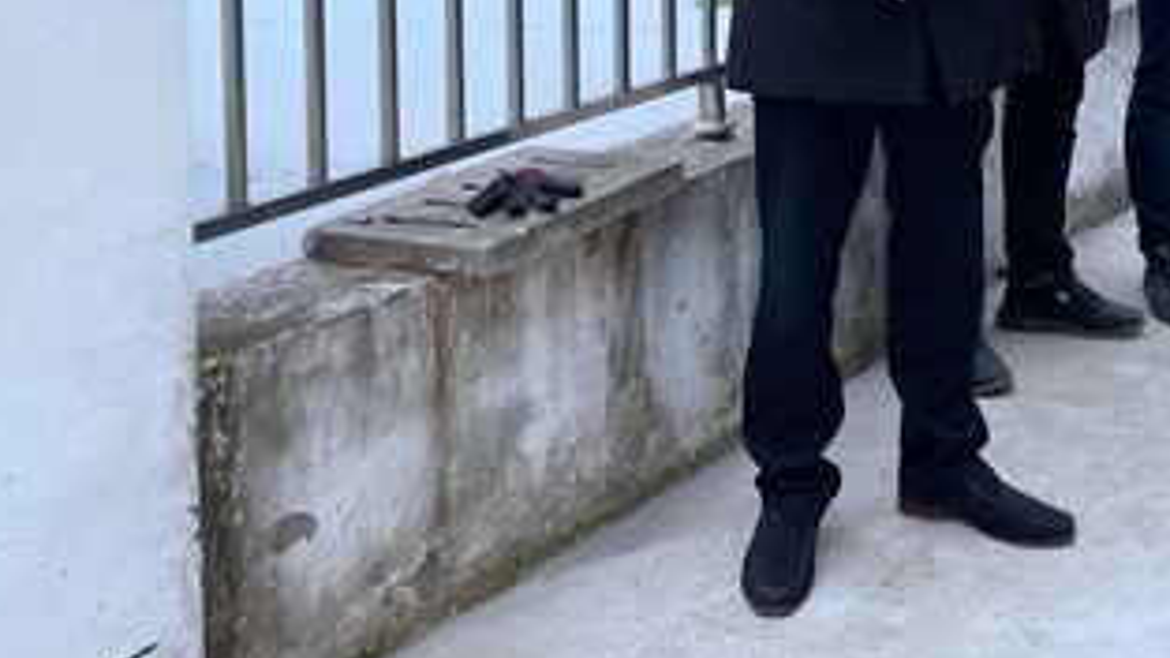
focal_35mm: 58
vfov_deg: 19.2
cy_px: -191
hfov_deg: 34.5
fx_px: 1799
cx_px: 994
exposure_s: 1/1014
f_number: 1.6
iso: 32
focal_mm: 4.2
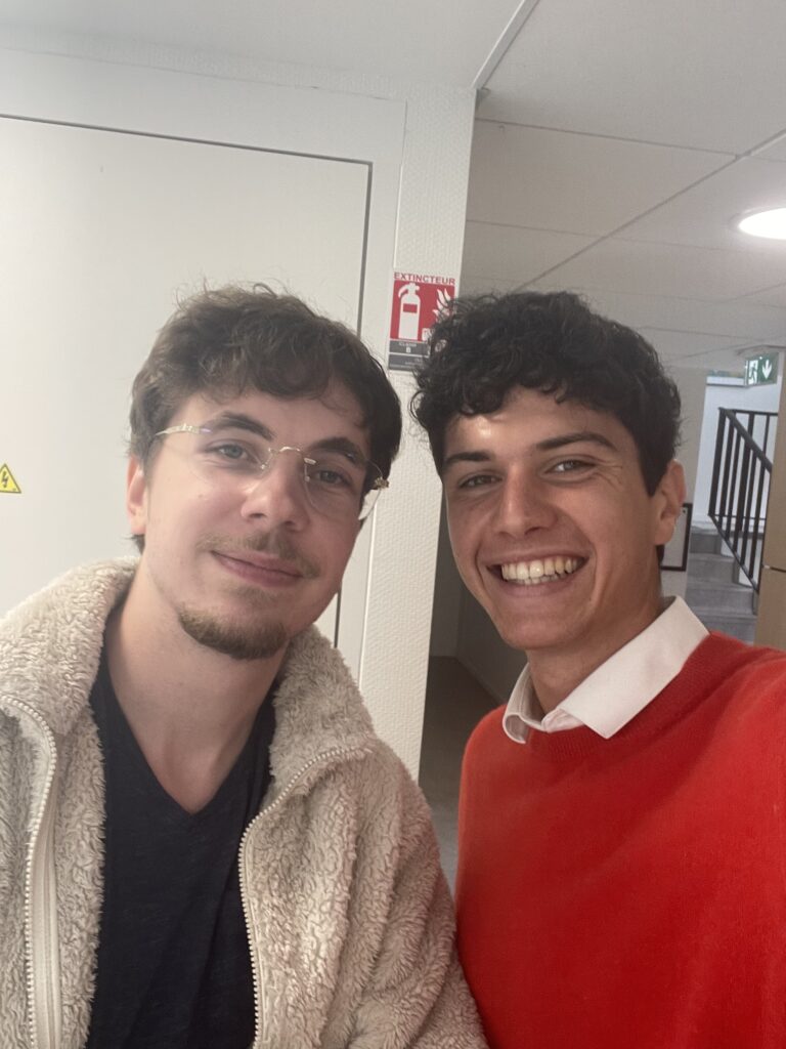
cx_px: 393
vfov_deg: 60.0
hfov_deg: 46.8
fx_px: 908
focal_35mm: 30
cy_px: 524
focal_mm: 2.71
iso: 80
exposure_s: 1/50
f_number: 2.2
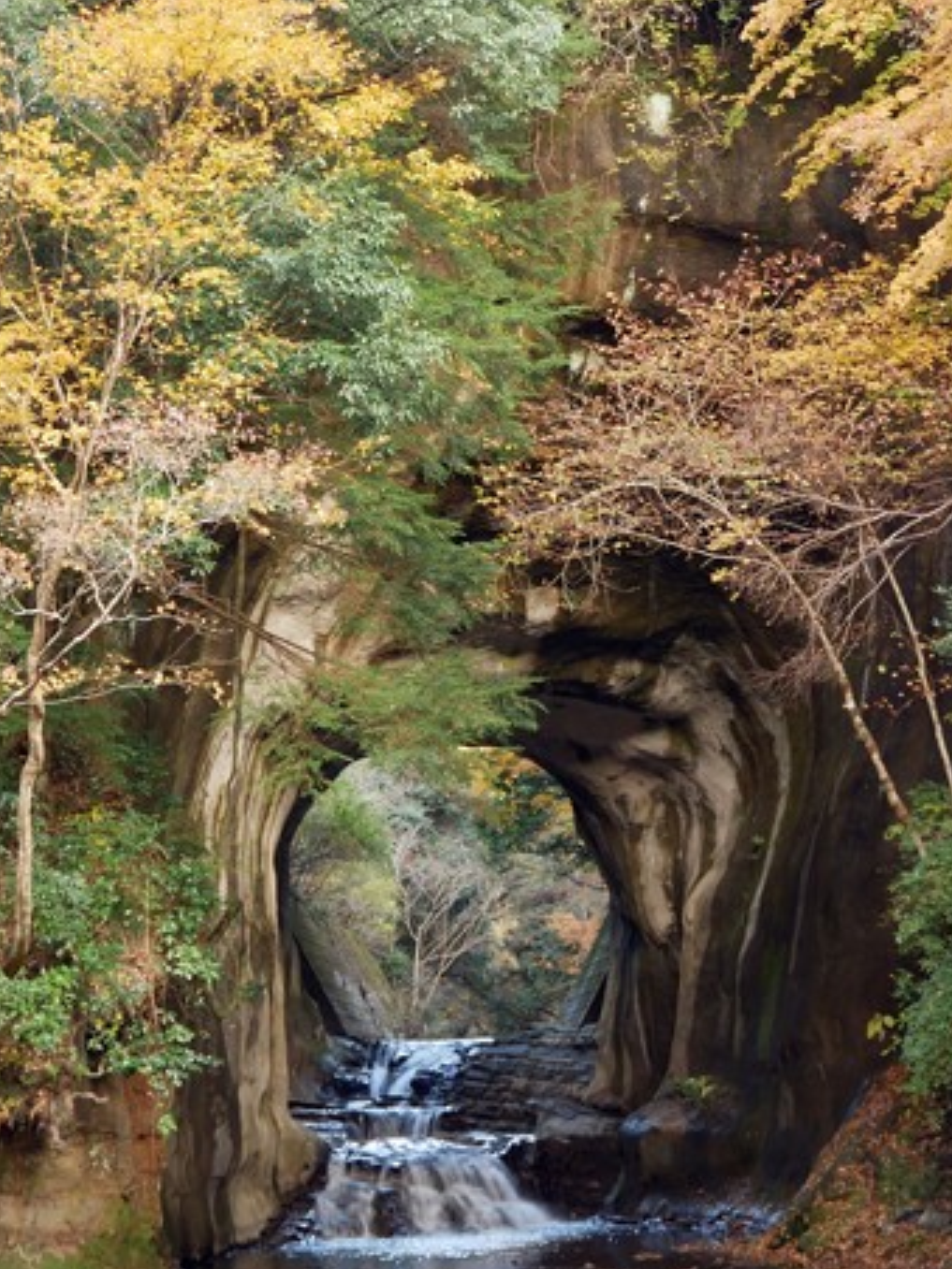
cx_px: 556
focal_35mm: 58
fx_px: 2127
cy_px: 547
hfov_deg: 25.2
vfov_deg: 33.2
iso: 200
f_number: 4.6
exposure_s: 1/15
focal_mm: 21
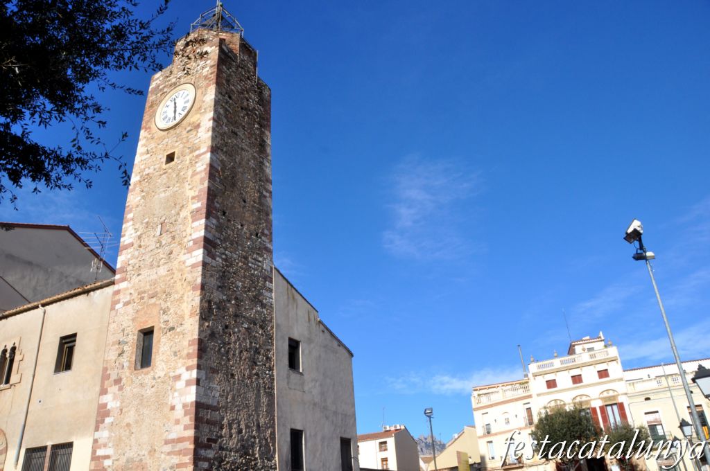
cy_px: 236
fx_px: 532
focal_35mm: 27
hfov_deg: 67.4
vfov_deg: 47.8
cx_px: 355
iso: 500
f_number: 11
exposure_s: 1/500
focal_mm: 18
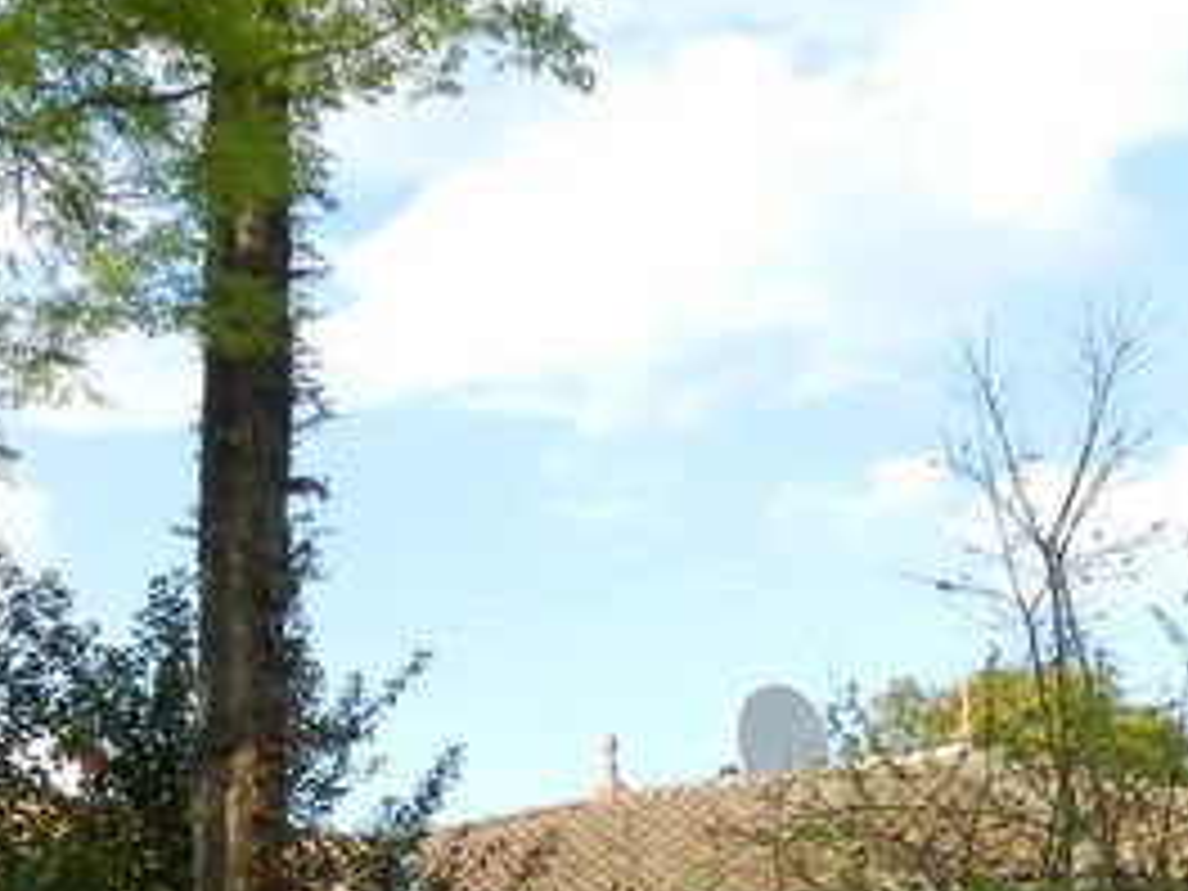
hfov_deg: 16.9
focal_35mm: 115
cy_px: 1112
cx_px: 180
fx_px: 3947
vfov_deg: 12.5
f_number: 4
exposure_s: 1/500
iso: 160
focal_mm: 6.7
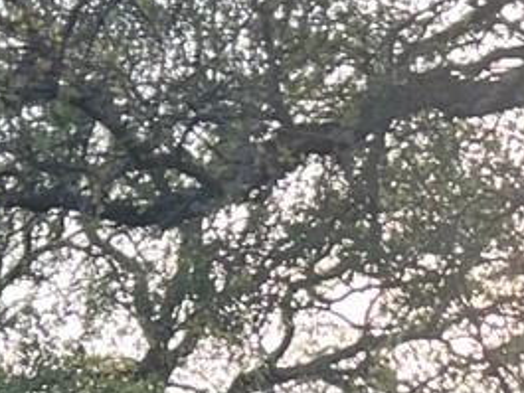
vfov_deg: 7.1
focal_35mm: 201
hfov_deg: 9.5
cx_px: 797
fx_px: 3044
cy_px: 812
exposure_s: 1/488
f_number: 1.5
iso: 50
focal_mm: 5.7
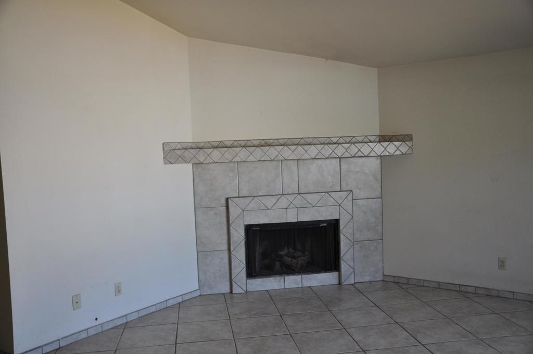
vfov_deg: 39.9
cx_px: 266
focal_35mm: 33
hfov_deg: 57.3
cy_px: 177
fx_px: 488
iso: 400
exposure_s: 1/80
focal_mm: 22
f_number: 4.5
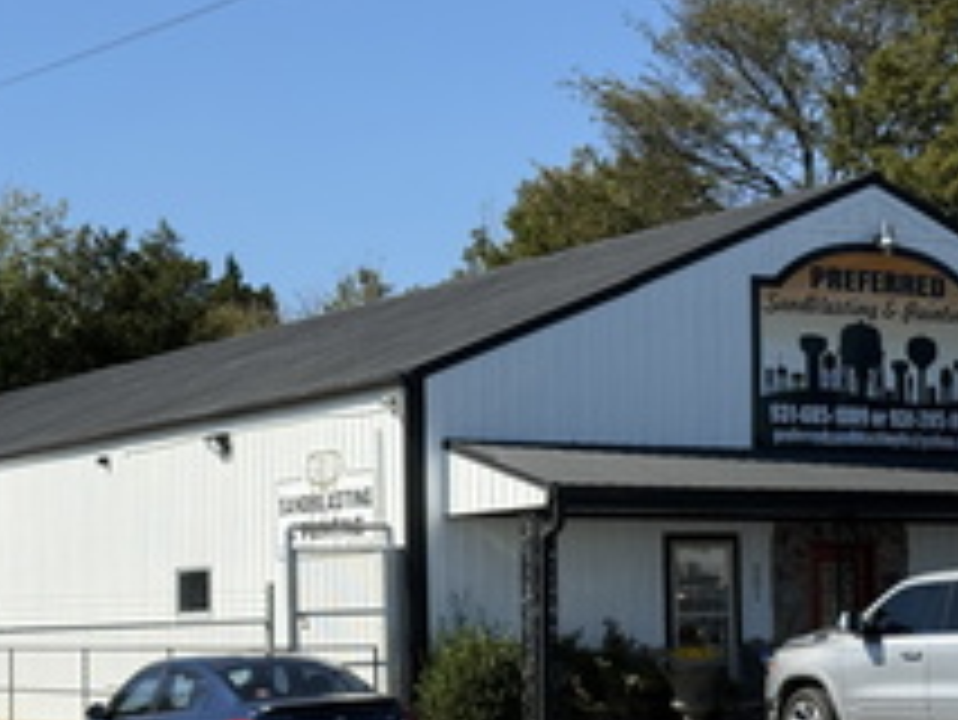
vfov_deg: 16.4
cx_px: 472
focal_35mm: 90
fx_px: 2492
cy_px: 472
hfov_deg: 21.8
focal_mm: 6.76
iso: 64
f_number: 1.78
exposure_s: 1/4878
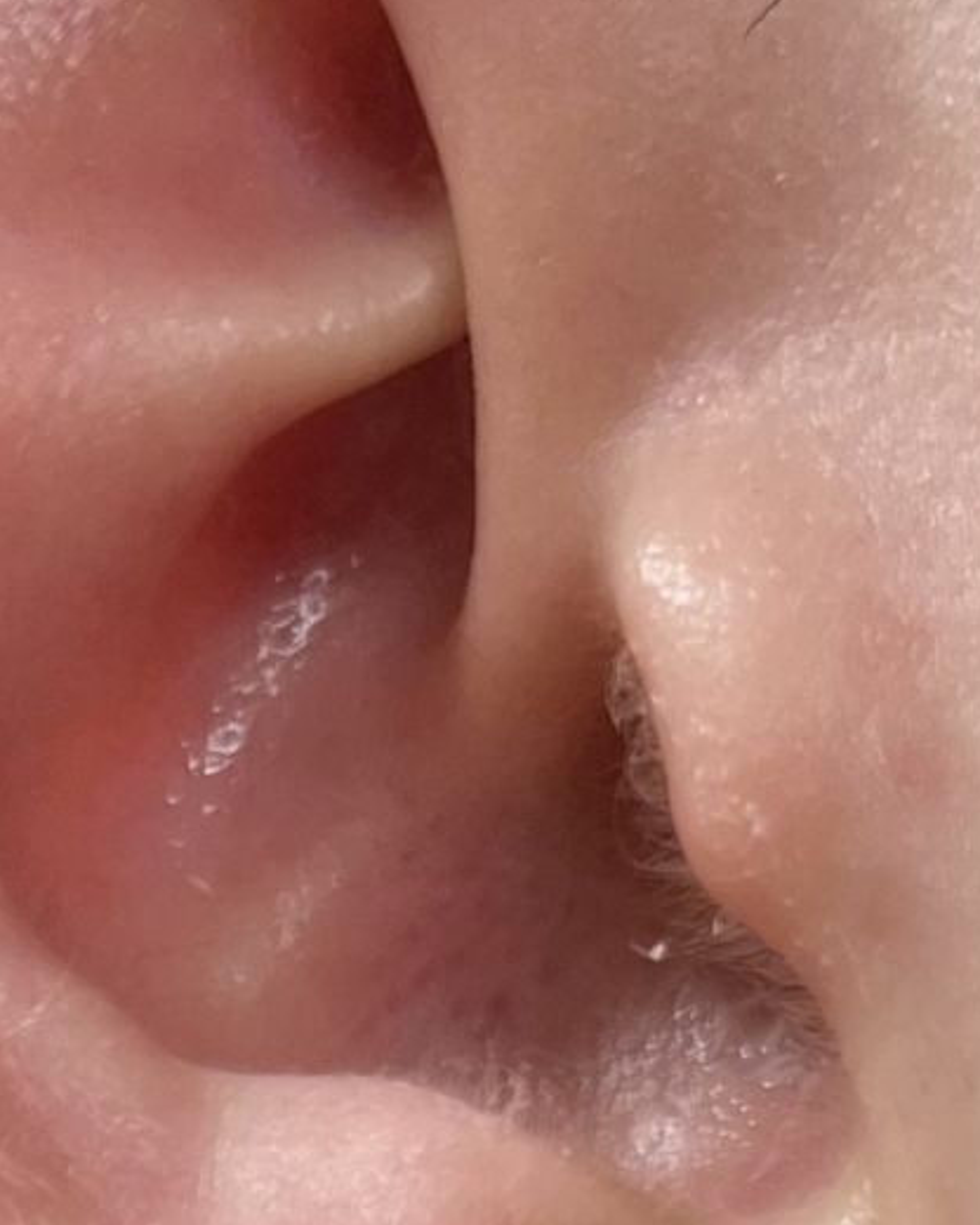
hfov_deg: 23.5
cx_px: 492
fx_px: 2357
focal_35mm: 65
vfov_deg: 25.5
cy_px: 1554
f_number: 1.6
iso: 64
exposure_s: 1/120
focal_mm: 5.1
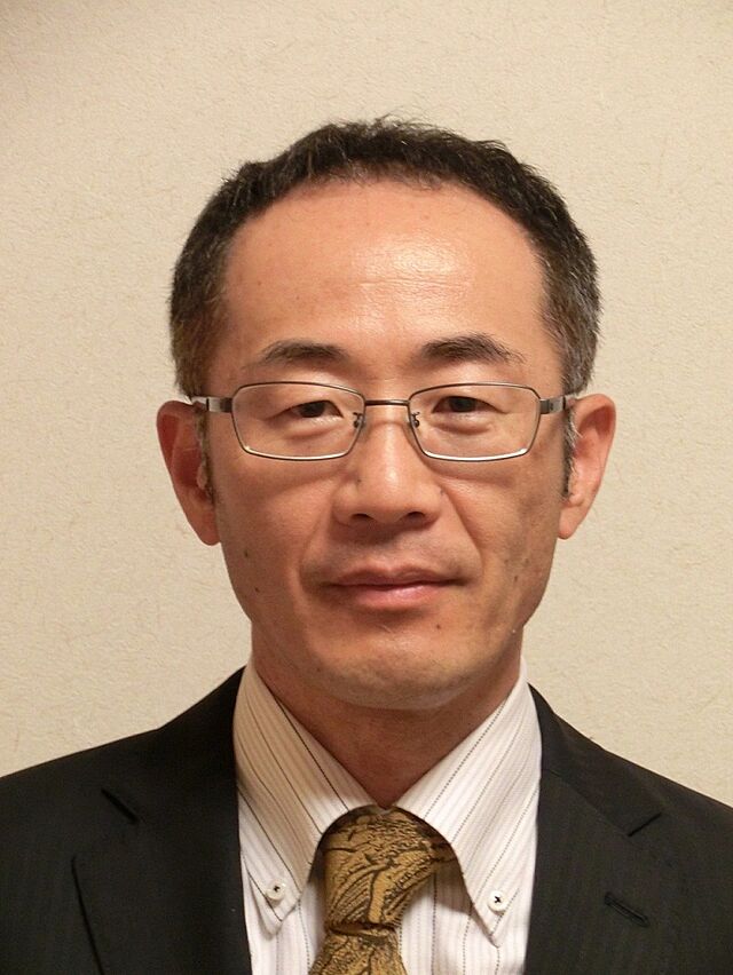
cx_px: 366
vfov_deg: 13.0
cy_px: 488
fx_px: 4287
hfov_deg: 9.8
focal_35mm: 152
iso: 800
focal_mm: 26.91
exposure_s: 1/20
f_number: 5.9
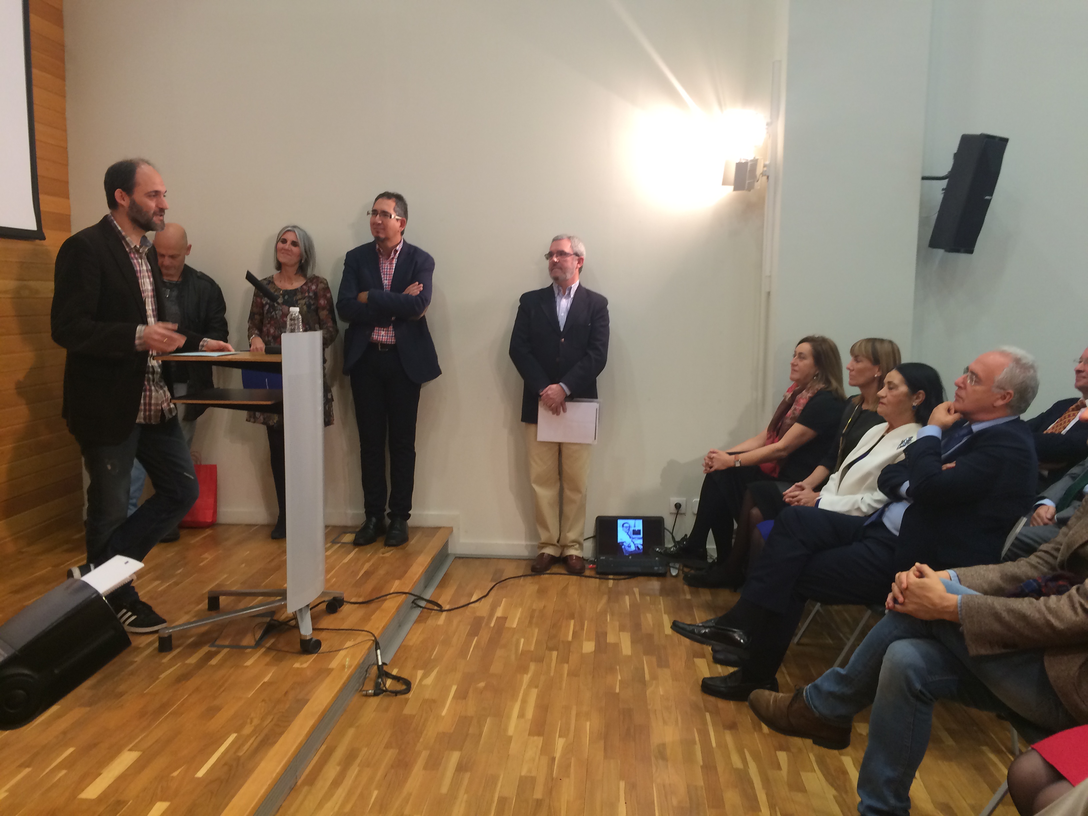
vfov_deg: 48.2
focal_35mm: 29
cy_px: 408
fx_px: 911
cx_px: 544
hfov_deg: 61.7
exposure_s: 1/33
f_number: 2.2
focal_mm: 4.15
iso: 100
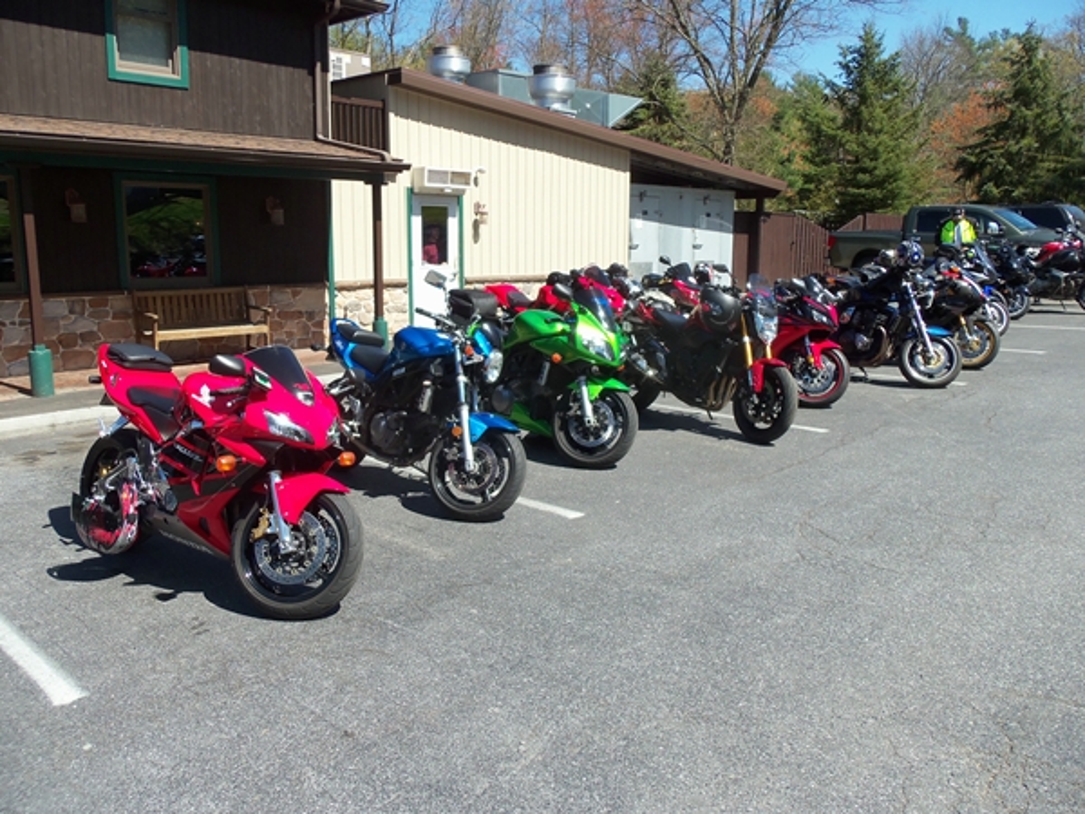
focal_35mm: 29
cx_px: 542
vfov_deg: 48.2
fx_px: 909
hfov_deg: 61.7
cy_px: 407
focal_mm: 5.2
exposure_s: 1/500
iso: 80
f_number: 3.4
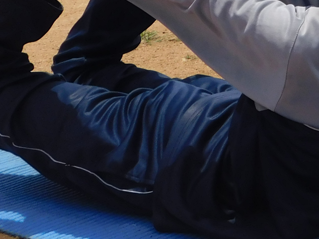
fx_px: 1023
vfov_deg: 12.7
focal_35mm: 111
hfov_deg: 16.2
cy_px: -110
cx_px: 481
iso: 125
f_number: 6.4
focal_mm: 5.3
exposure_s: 1/500
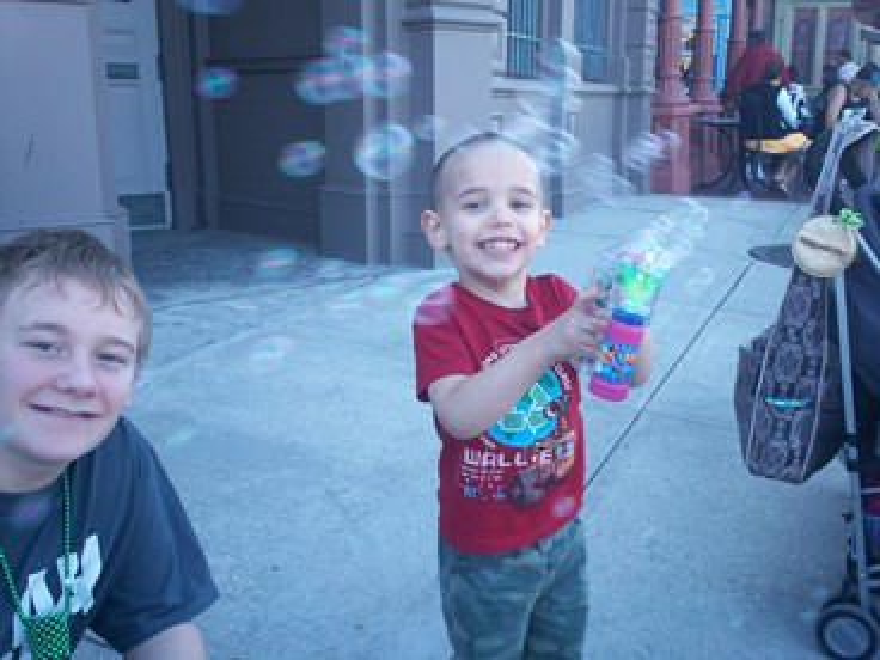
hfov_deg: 49.0
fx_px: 966
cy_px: 330
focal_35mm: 38
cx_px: 440
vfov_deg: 37.7
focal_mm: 6.3
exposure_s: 1/50
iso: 80
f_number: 4.5
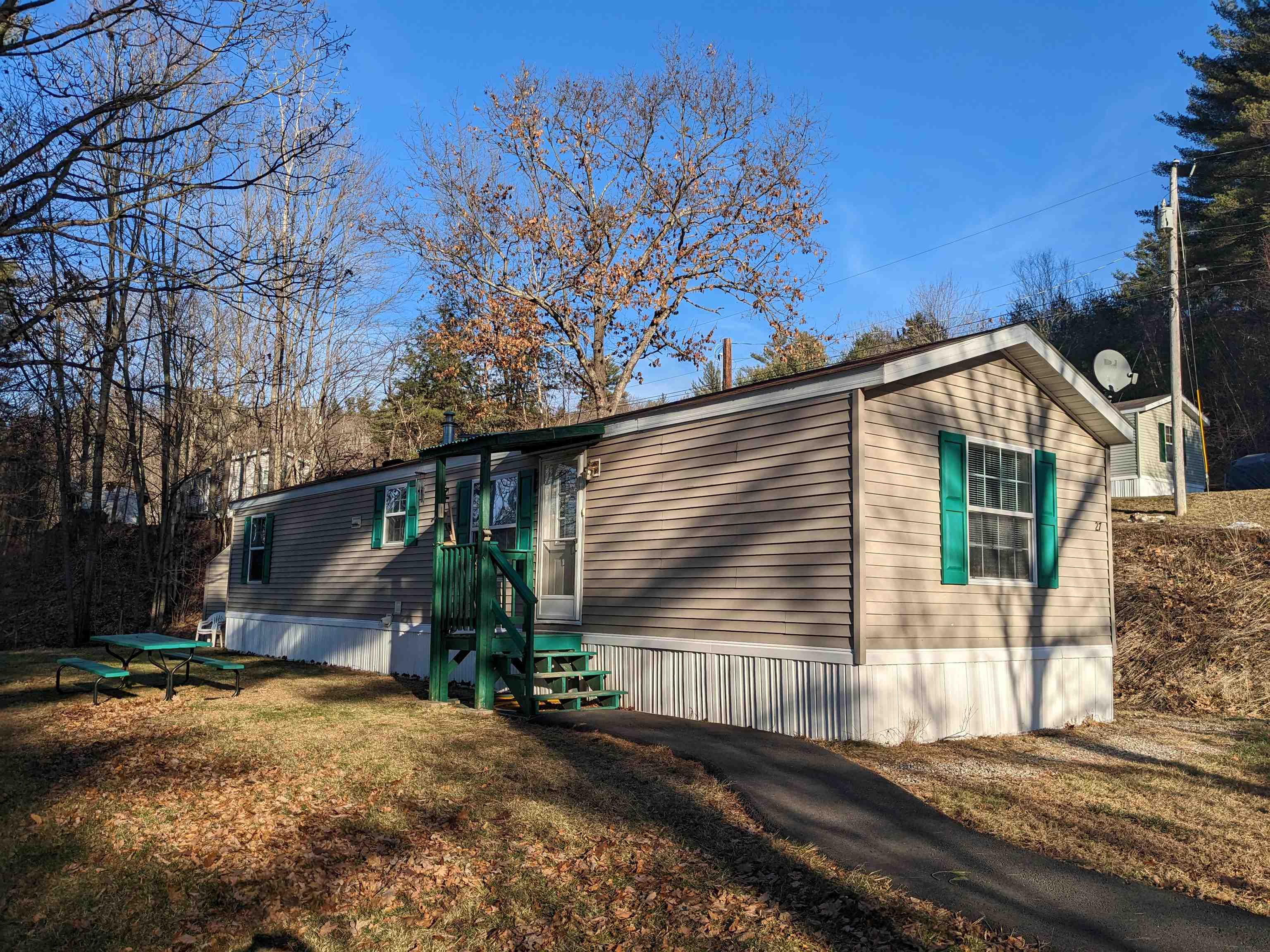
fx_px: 991
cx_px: 635
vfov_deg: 51.4
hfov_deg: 65.3
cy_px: 476
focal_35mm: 27
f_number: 1.73
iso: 56
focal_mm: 4.38
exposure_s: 1/3891
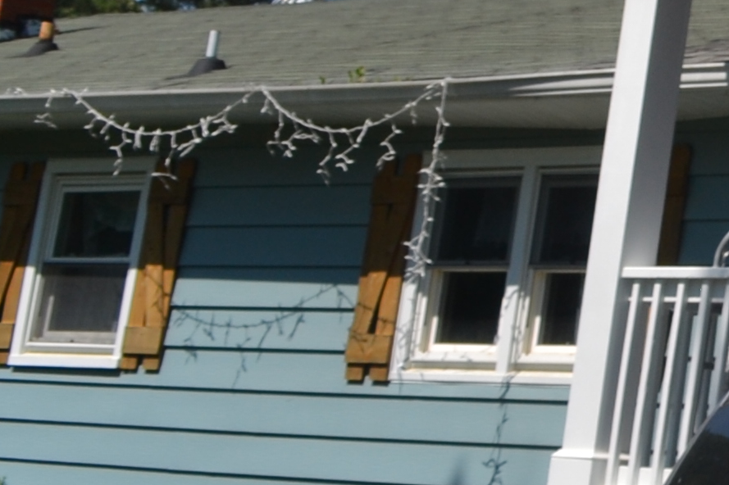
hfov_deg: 11.7
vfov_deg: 9.1
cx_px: 1802
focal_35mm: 140
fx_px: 2834
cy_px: -512
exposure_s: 1/320
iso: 100
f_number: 9
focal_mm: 18
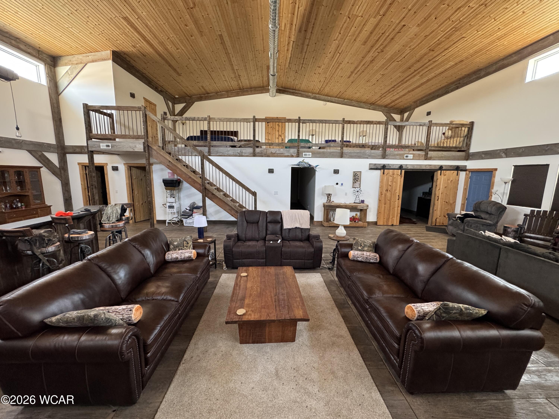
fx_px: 226
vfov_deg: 85.7
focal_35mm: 14
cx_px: 280
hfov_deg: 102.1
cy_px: 210
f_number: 2.2
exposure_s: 1/63
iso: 320
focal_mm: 2.22
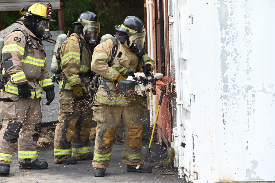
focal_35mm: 140
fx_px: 1069
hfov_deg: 14.7
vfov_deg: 9.8
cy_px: 92
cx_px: 138
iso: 1000
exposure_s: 1/1000
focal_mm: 140
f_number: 5
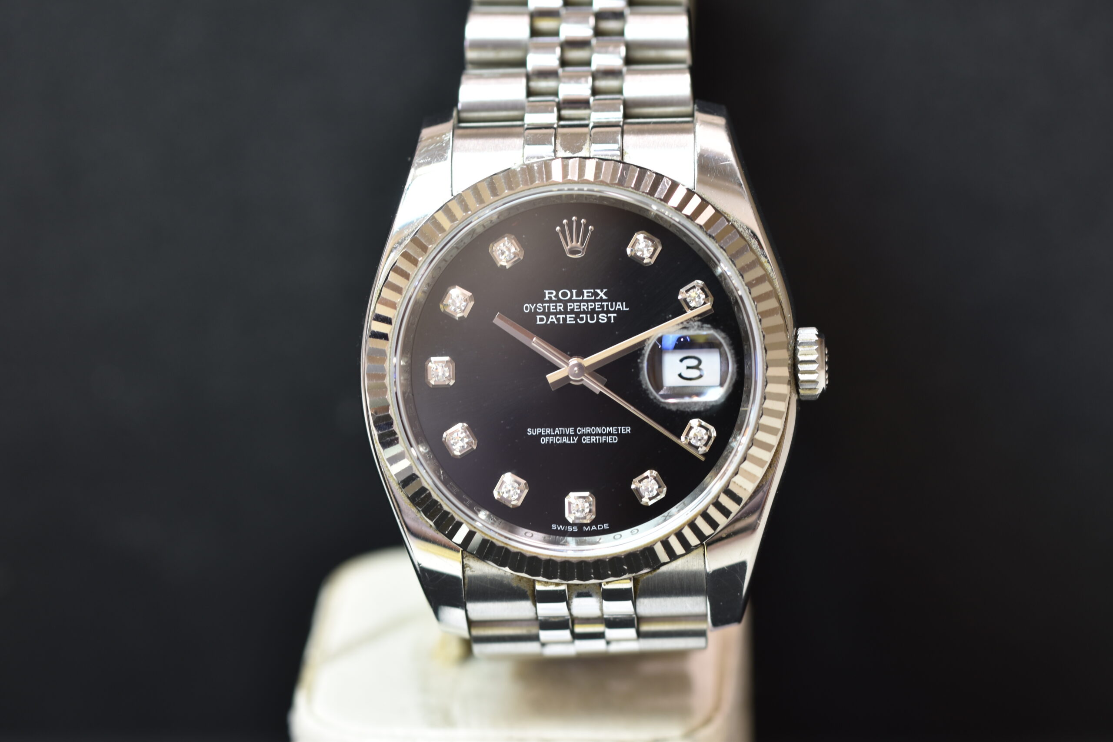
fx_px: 4174
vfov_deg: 10.2
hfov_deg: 15.2
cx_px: 556
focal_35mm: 135
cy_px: 371
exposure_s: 1/13
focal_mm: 90
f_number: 5
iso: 100
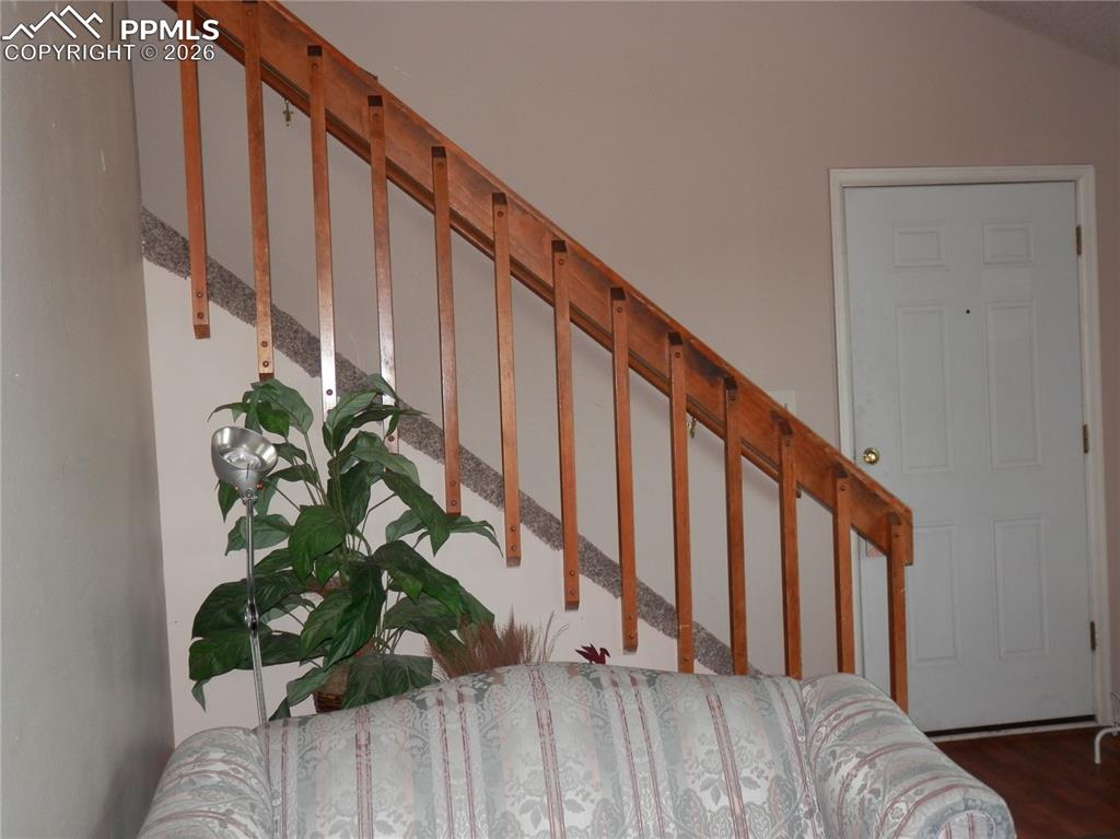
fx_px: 1197
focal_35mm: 37
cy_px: 420
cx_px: 560
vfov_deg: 38.6
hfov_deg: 50.2
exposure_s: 1/40
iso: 125
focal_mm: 6.6
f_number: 3.6
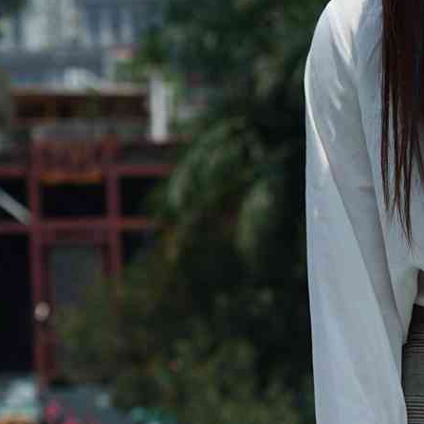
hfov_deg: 10.0
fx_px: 2370
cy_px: 728
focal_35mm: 171
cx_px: 549
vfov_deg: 9.8
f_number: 4
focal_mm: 50
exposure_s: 1/1600
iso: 100
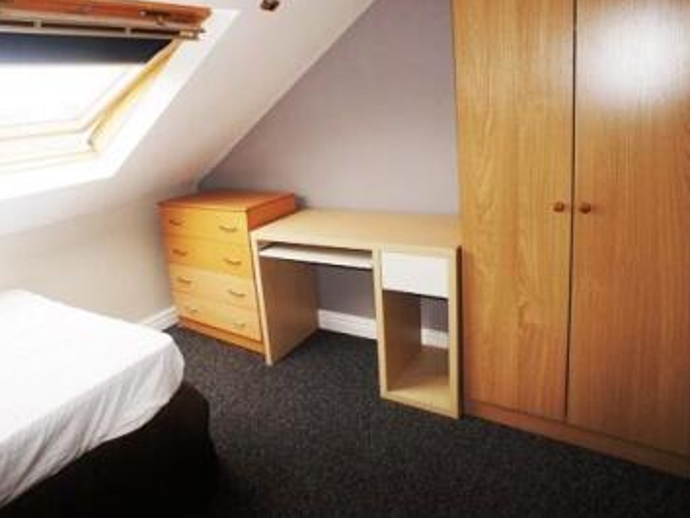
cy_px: 211
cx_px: 259
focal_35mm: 31
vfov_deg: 45.3
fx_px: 618
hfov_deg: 57.6
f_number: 4
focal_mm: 16
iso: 200
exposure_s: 1/100
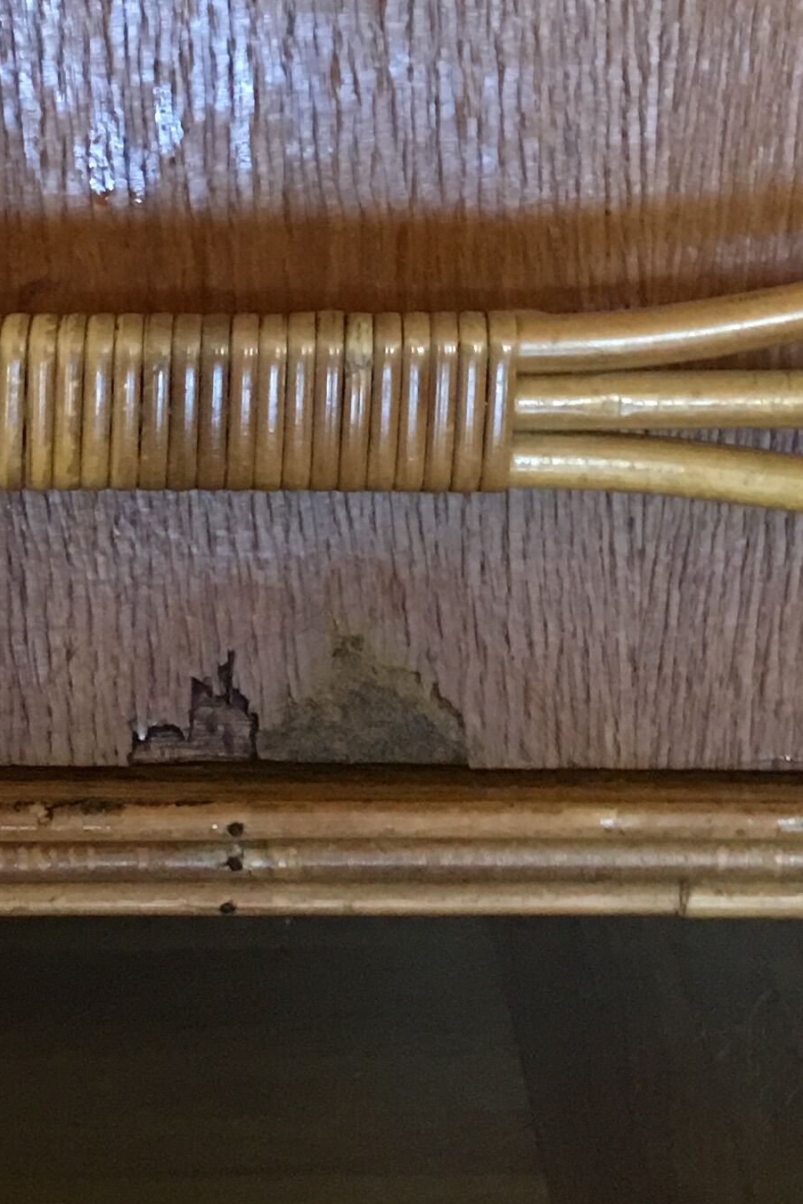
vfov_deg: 20.9
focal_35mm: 90
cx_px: 140
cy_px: -298
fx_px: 3010
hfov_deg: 15.1
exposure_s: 1/8
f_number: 2.2
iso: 125
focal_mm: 4.15
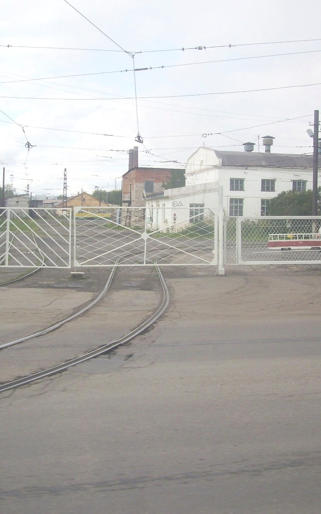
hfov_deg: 26.3
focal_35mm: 49
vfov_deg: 41.1
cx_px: 190
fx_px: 686
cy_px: 253
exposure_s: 1/125
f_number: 5.6
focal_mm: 5.7
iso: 80
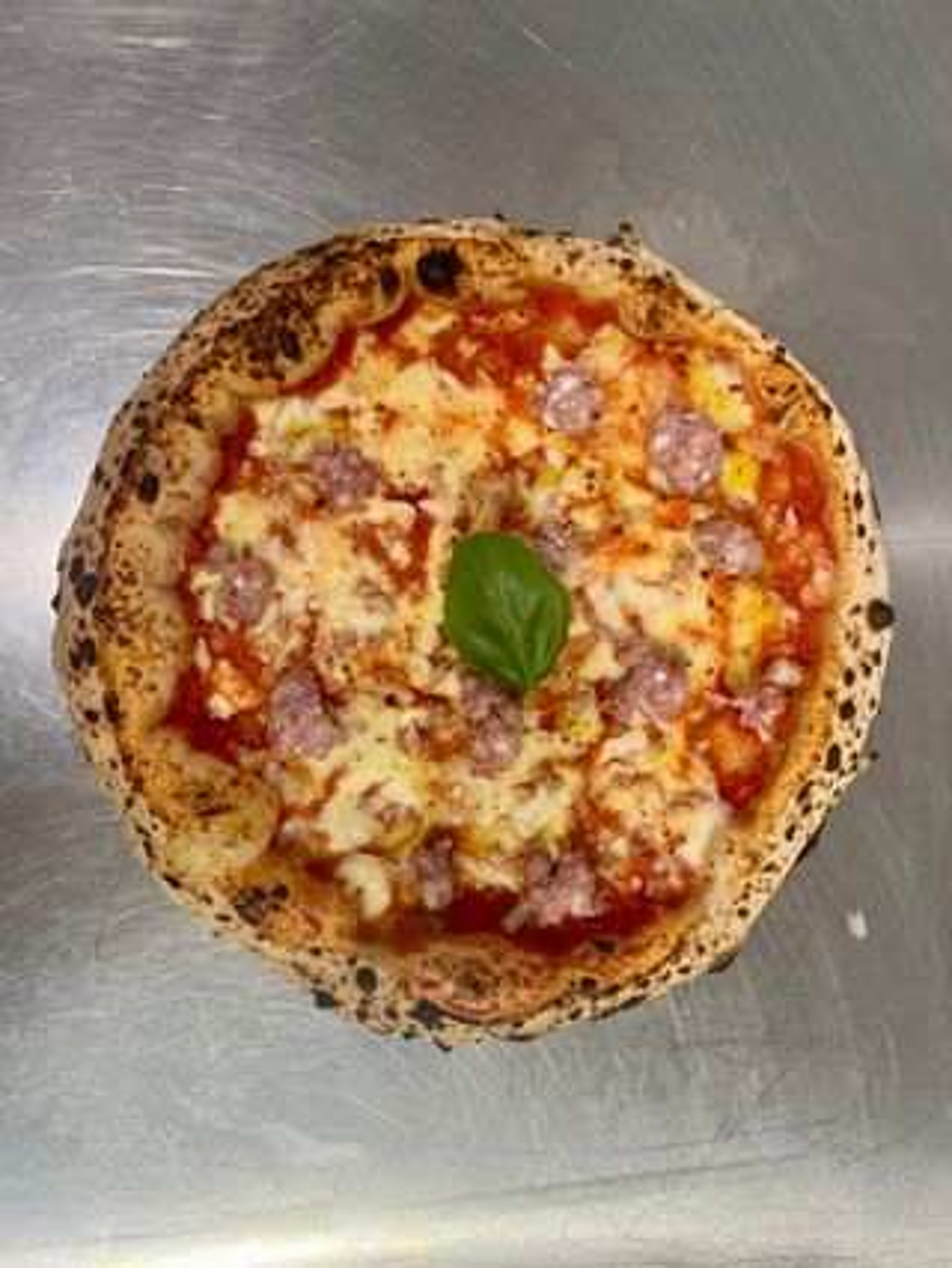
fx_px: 952
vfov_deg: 67.3
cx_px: 476
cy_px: 634
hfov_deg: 53.1
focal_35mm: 26
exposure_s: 1/100
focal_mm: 5.7
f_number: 1.5
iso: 80
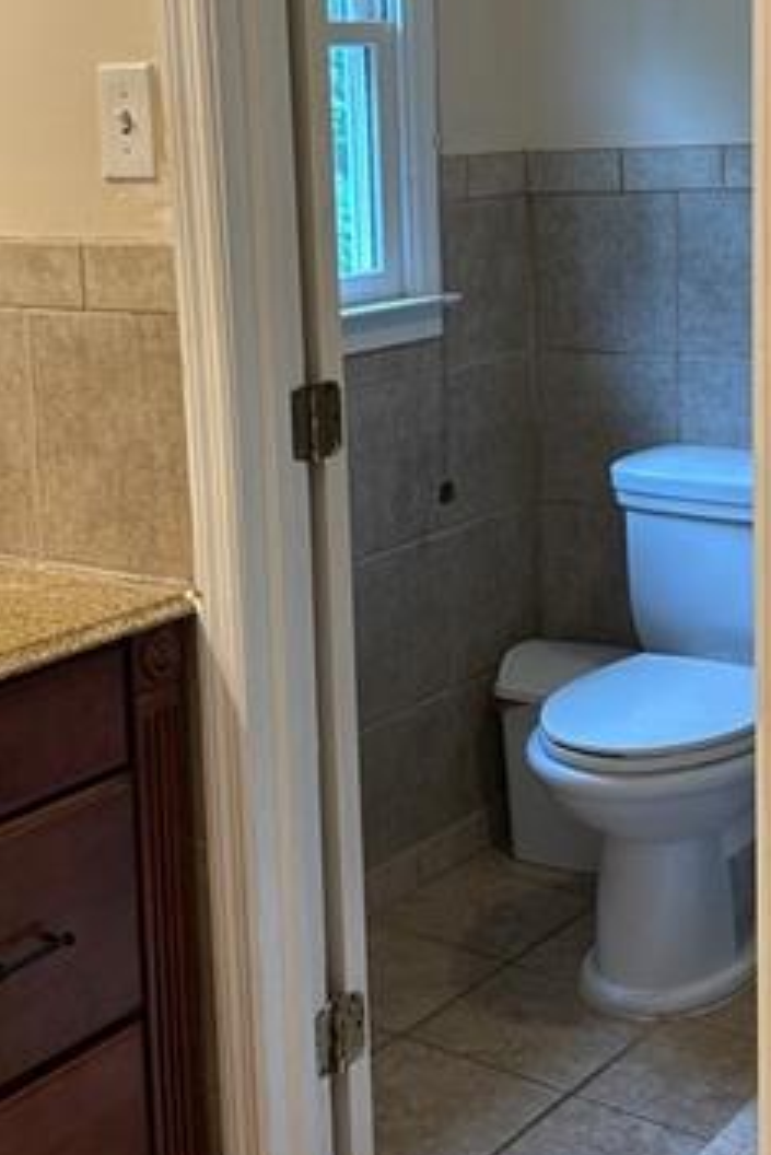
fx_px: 1893
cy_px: 417
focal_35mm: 59
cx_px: 364
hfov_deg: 23.0
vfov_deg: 33.7
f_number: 1.5
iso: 80
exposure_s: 1/60
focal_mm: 5.7
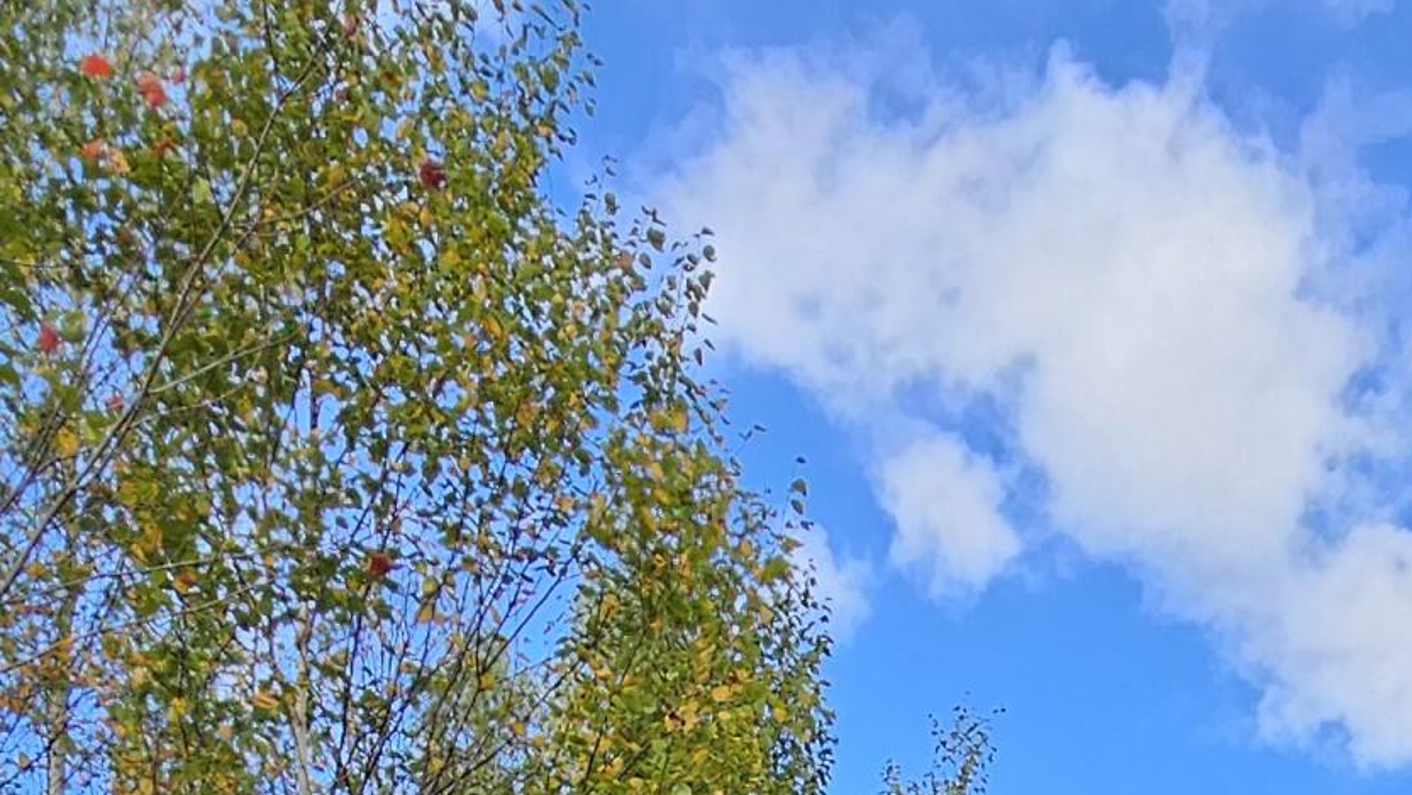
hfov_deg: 39.8
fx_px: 1910
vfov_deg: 15.9
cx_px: 997
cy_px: 1760
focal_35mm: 51
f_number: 2.2
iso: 50
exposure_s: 1/449
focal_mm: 2.2
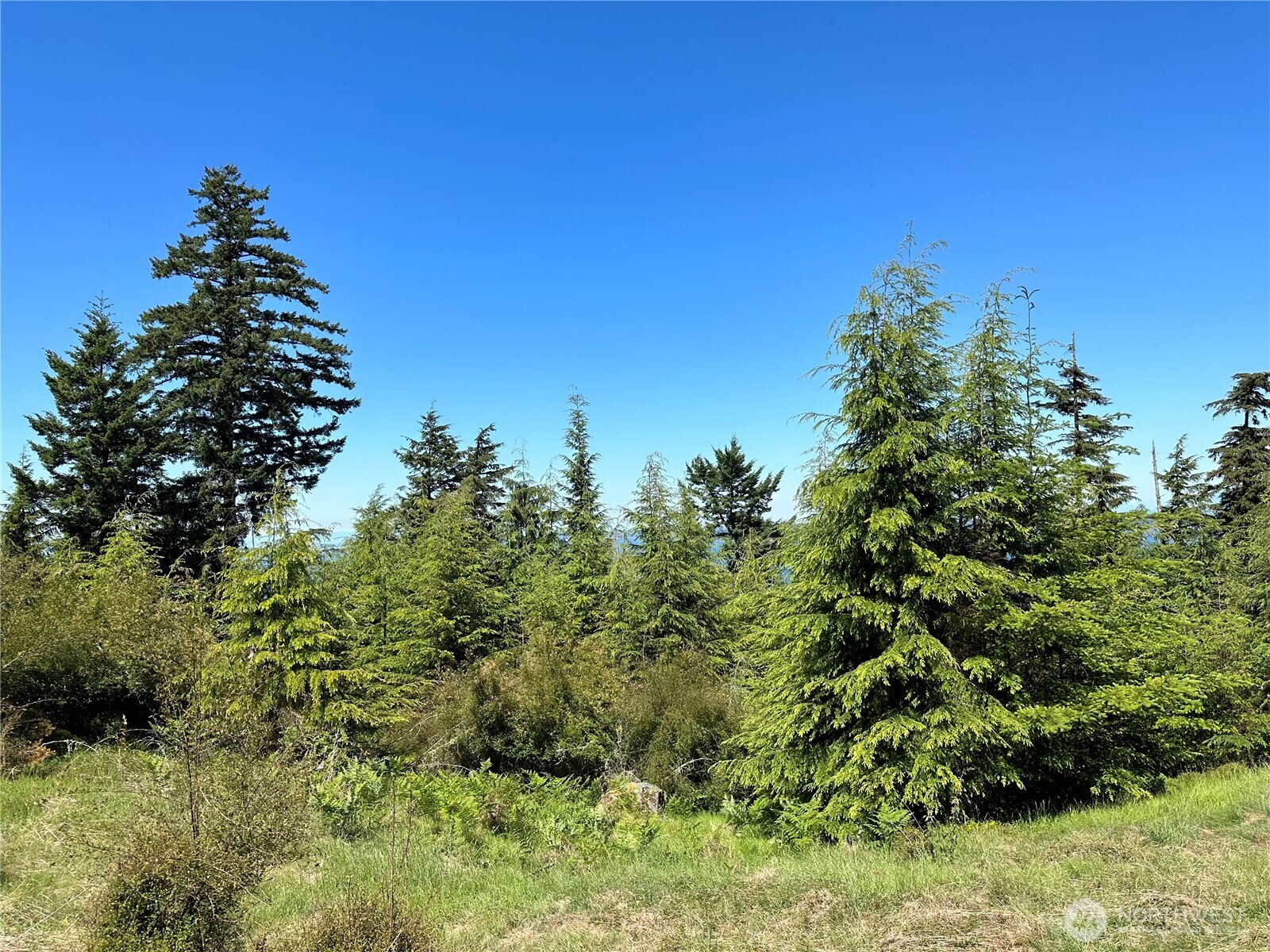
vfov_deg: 56.8
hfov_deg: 71.6
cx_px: 635
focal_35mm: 24
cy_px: 476
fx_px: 881
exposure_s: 1/4016
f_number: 1.78
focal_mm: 6.86
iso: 80
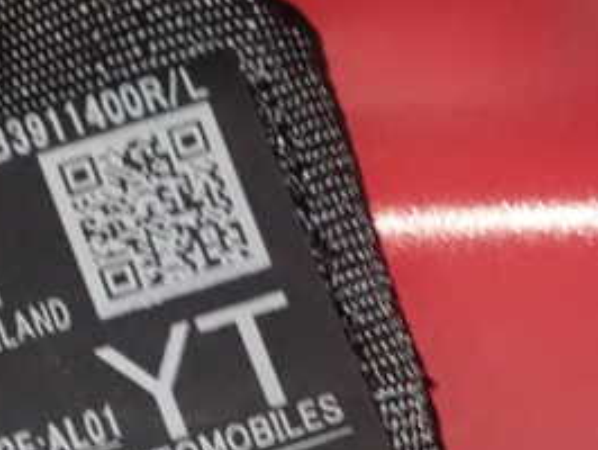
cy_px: 412
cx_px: 65
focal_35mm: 205
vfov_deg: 7.2
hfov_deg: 9.6
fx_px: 3545
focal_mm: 16.48
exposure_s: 1/20
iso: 1600
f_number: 4.7
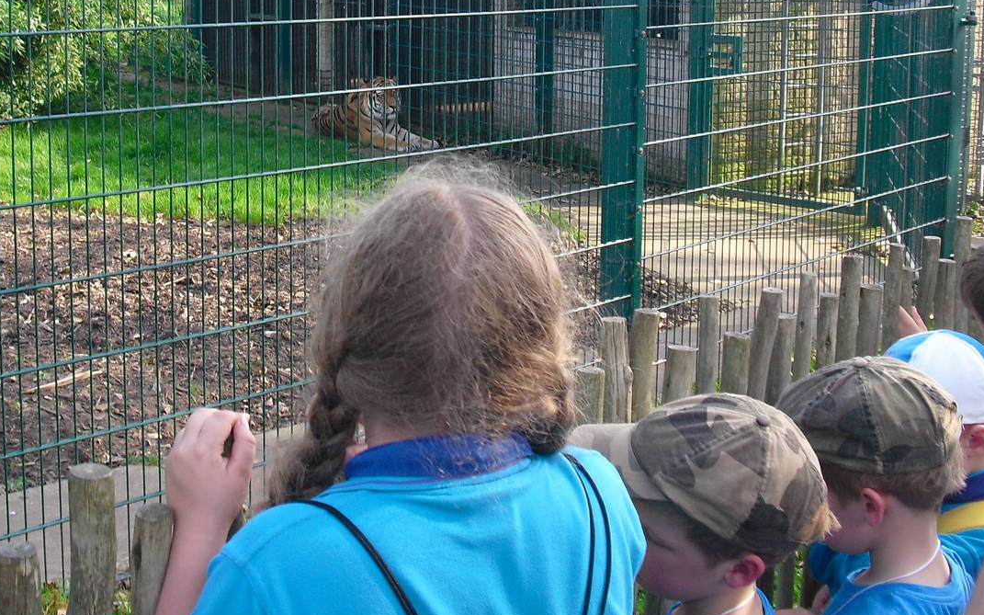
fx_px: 1528
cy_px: 84
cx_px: 355
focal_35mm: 57
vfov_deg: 22.3
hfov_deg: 35.4
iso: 100
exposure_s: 1/200
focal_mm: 6.3
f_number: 3.1
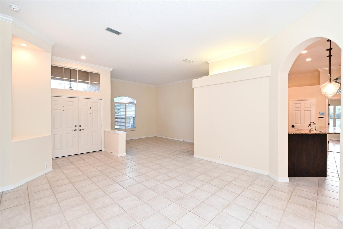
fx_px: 143
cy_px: 114
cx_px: 172
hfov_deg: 100.4
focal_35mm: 15
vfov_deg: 77.3
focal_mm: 10
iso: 800
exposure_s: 1/60
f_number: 7.1
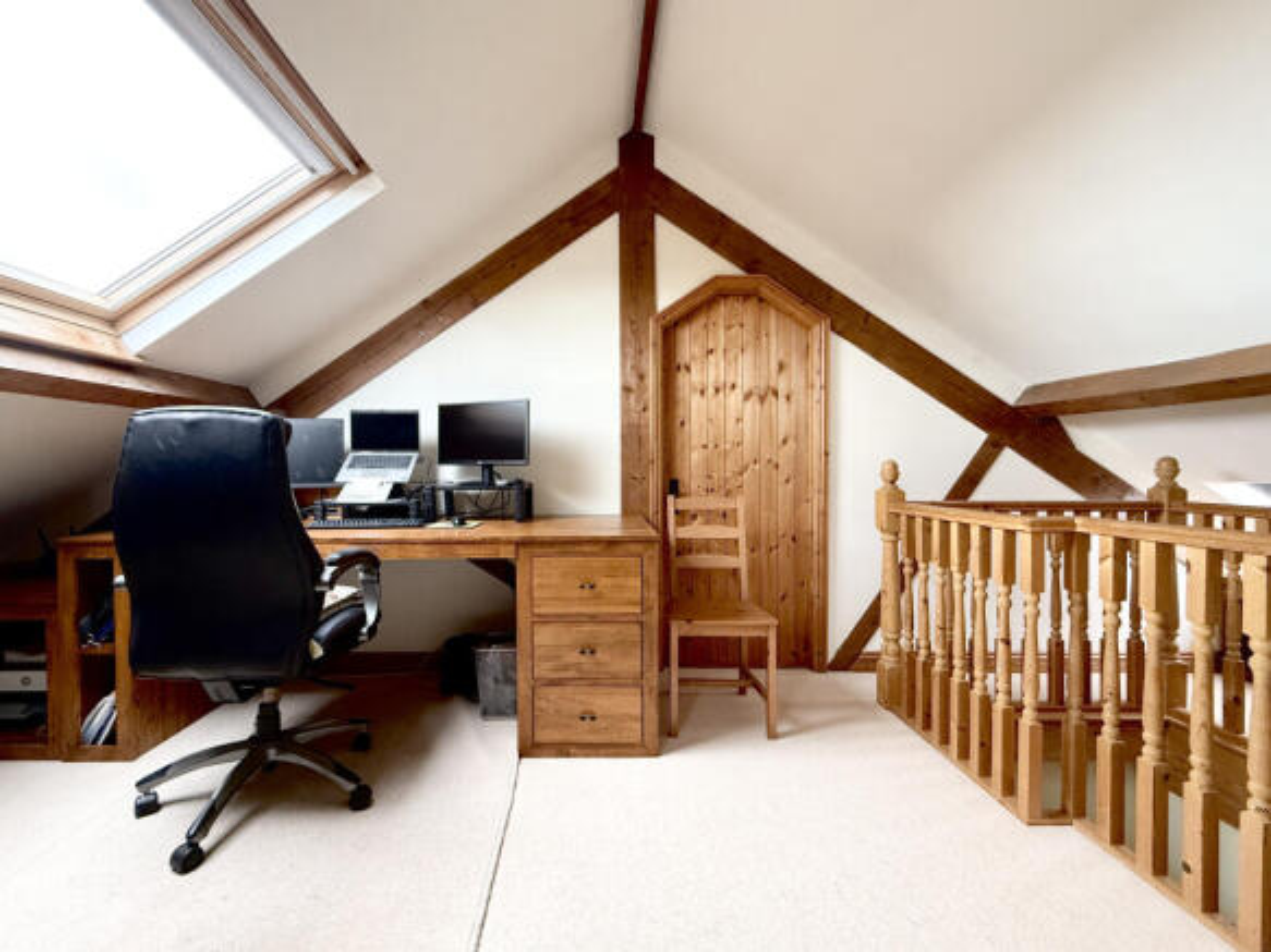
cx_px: 636
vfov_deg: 85.7
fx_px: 514
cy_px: 476
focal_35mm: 14
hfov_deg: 102.1
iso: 250
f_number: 2.2
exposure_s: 1/99
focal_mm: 2.22
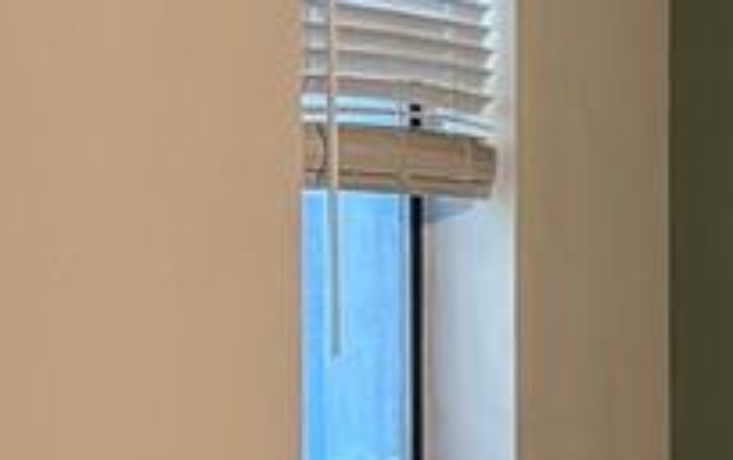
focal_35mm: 216
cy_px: 424
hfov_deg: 8.4
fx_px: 4320
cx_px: 2059
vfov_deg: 6.1
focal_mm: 5.96
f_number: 1.6
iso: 200
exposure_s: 1/60
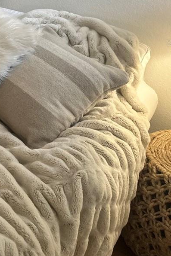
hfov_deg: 16.8
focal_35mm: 67
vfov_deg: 29.2
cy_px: 43
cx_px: -137
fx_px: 478
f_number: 1.78
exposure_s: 1/60
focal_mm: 6.86
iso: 200
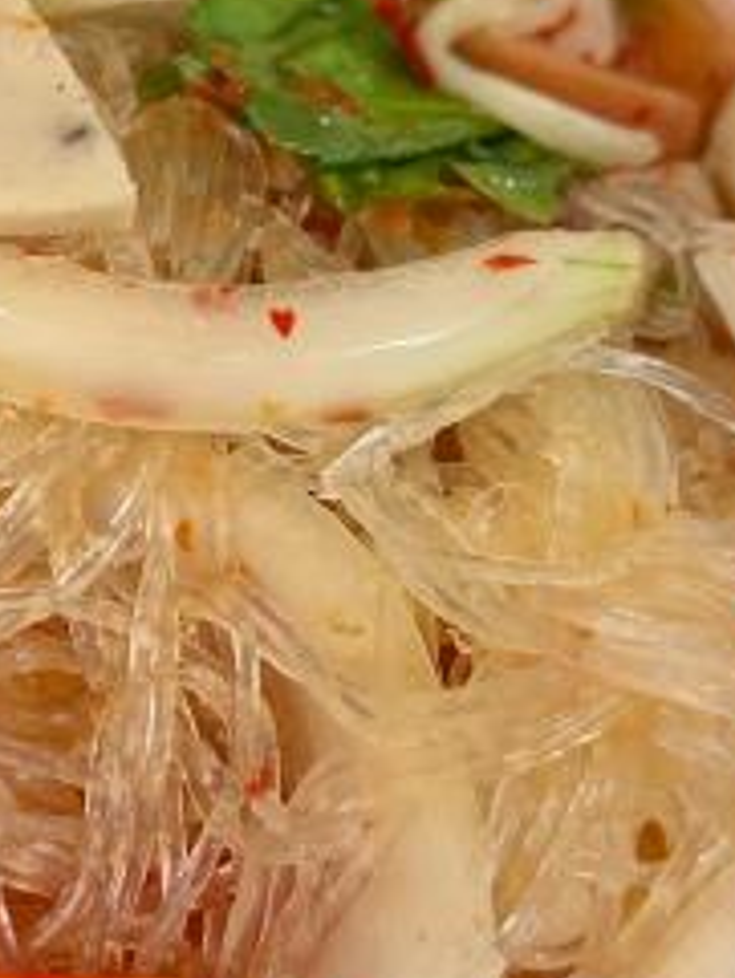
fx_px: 1867
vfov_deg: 29.0
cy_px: 268
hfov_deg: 21.4
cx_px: -26
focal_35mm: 66
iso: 50
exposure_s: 1/581
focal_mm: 5.7
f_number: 1.5
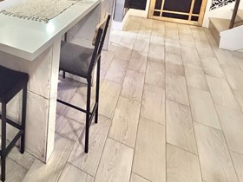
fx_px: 225
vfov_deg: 38.9
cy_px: -2
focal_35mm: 32
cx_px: -8
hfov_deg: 46.2
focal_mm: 2.22
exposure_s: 1/60
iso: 640
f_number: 2.2
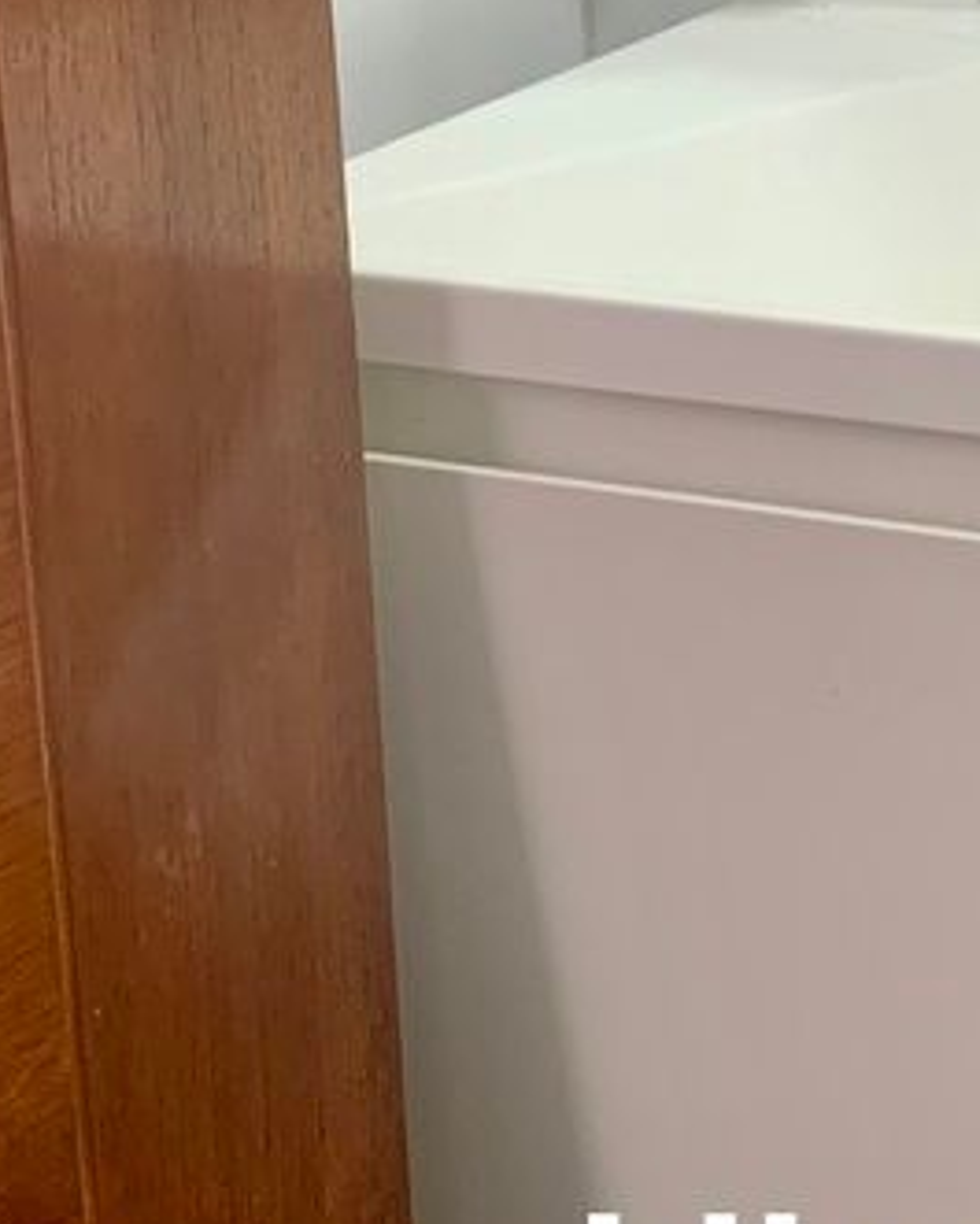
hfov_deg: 16.6
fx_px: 3334
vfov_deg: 20.6
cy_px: 240
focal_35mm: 92
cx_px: 788
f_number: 1.8
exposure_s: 1/60
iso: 100
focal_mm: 4.25
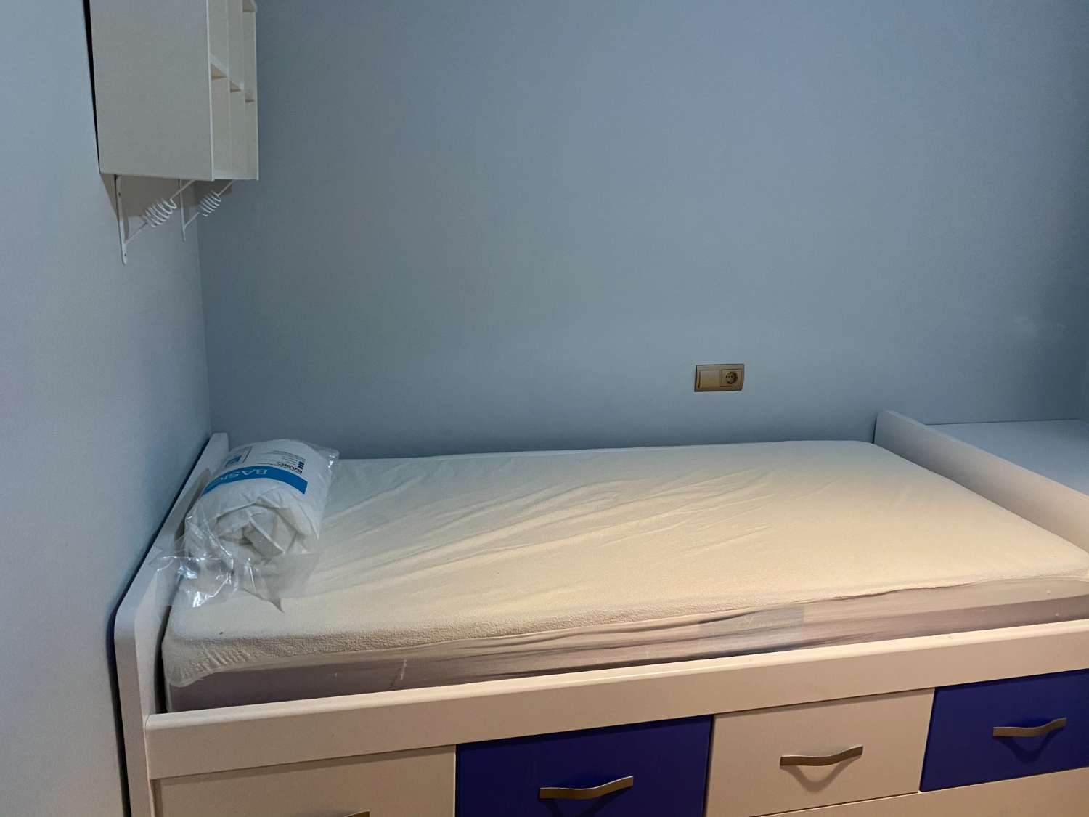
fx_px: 818
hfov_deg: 67.3
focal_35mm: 26
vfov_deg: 53.1
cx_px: 544
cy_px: 408
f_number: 1.8
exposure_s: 1/50
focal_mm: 4.25
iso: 320
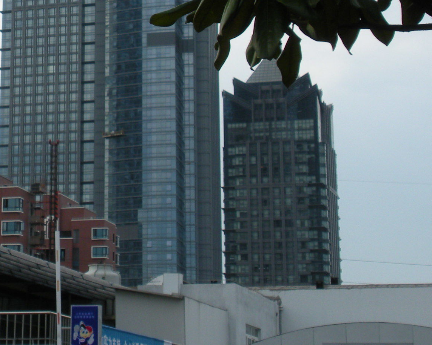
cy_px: -6
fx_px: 1470
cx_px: 63
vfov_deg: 13.2
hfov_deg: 16.5
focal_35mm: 115
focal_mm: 9.1
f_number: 4.4
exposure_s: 1/297
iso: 64
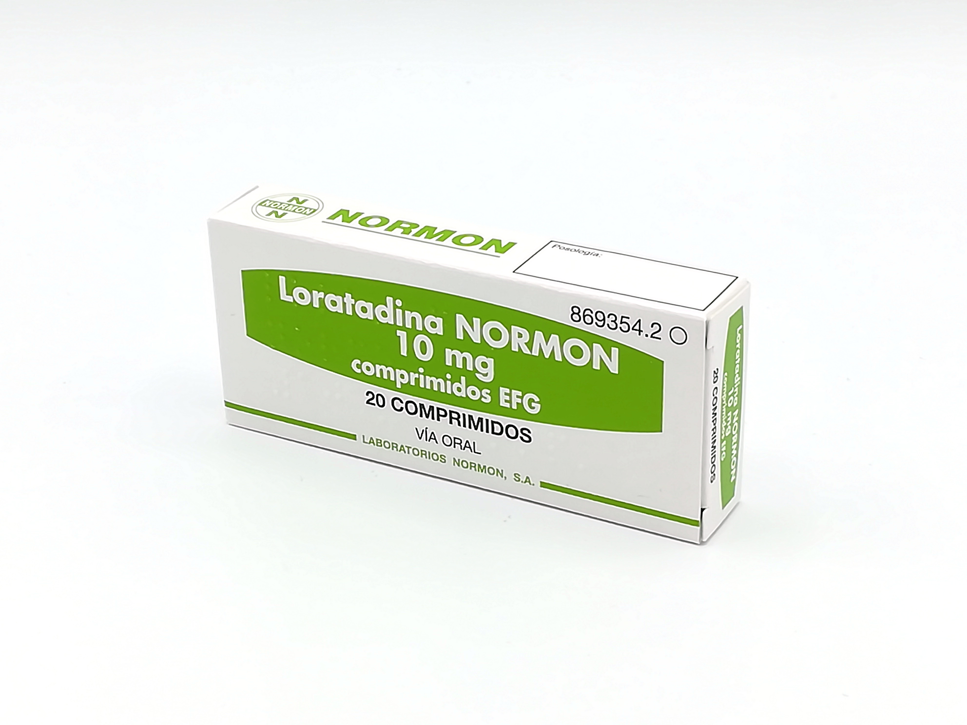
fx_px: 2123
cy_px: 362
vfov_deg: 19.4
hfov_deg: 25.7
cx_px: 484
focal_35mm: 76
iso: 50
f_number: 2.2
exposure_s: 1/460
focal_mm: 3.83
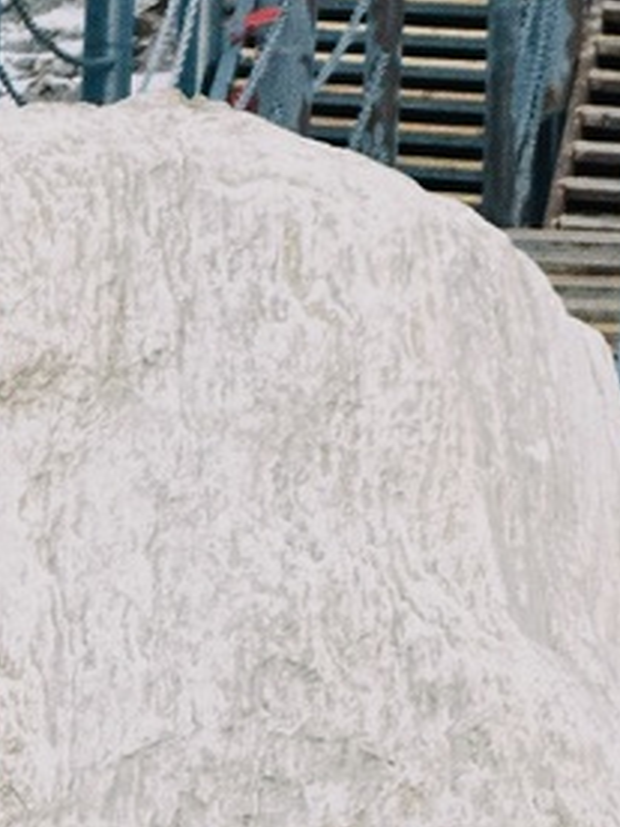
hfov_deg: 3.3
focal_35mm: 445
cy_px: 878
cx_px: 452
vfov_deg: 4.4
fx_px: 10627
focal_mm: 15.66
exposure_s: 1/67
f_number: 2.8
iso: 400
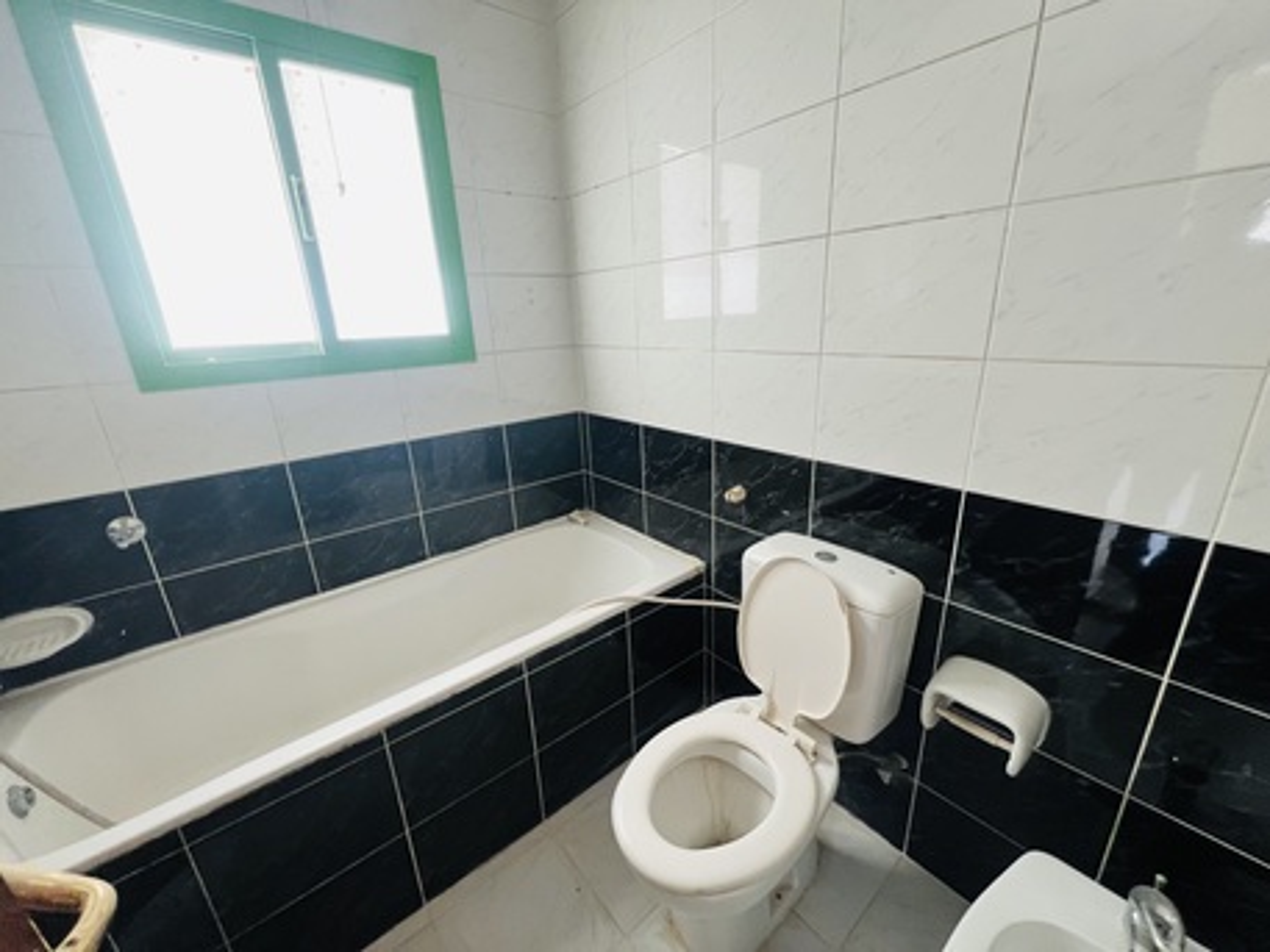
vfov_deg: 89.9
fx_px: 477
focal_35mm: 13
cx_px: 635
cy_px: 476
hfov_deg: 106.2
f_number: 1.8
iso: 250
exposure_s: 1/89
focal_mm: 1.57
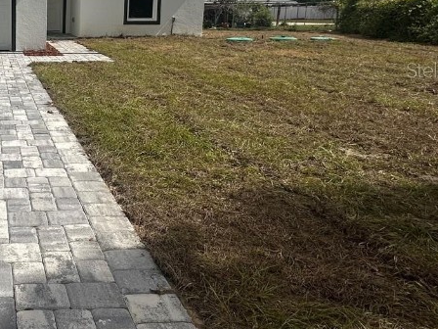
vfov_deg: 42.3
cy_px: 70
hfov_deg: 47.1
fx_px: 405
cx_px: -2
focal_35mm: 32
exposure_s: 1/4000
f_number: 2.2
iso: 50
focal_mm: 2.22
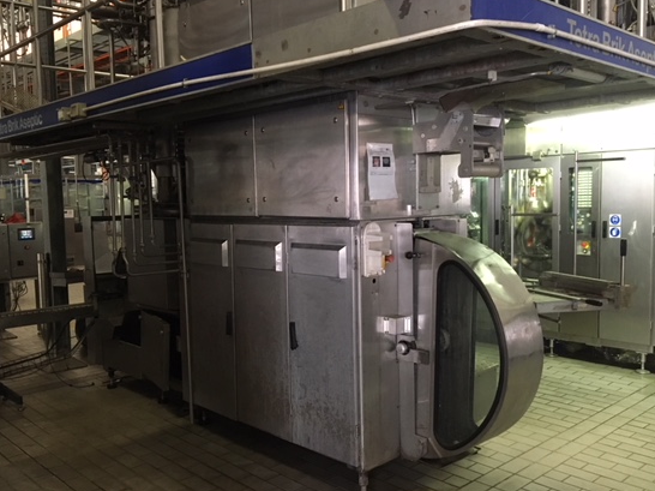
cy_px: 256
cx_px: 317
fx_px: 643
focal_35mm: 34
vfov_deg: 41.8
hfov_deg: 54.0
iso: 200
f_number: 2.2
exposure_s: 1/25
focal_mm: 4.15
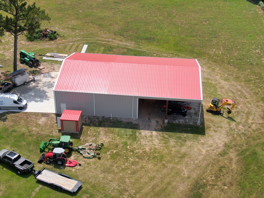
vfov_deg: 30.3
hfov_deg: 39.7
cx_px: 132
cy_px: 99
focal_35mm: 48
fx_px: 366
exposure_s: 1/240
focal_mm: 8.6
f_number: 3.8
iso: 100
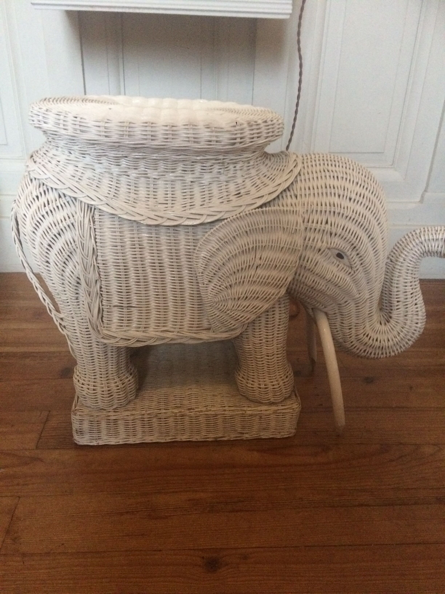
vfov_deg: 61.7
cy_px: 297
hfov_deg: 48.2
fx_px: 497
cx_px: 222
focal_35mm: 29
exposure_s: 1/17
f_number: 2.2
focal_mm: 4.15
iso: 400
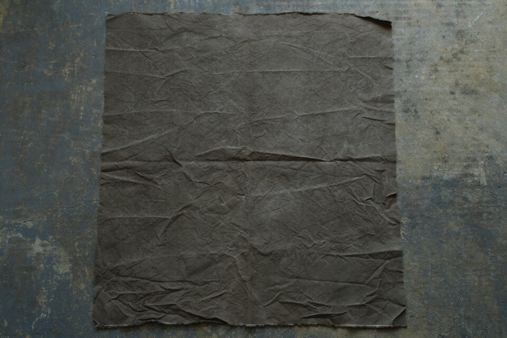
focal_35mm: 38
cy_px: 169
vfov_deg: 35.1
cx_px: 254
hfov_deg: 50.7
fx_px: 535
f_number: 13
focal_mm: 25.4
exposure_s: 1/25
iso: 800
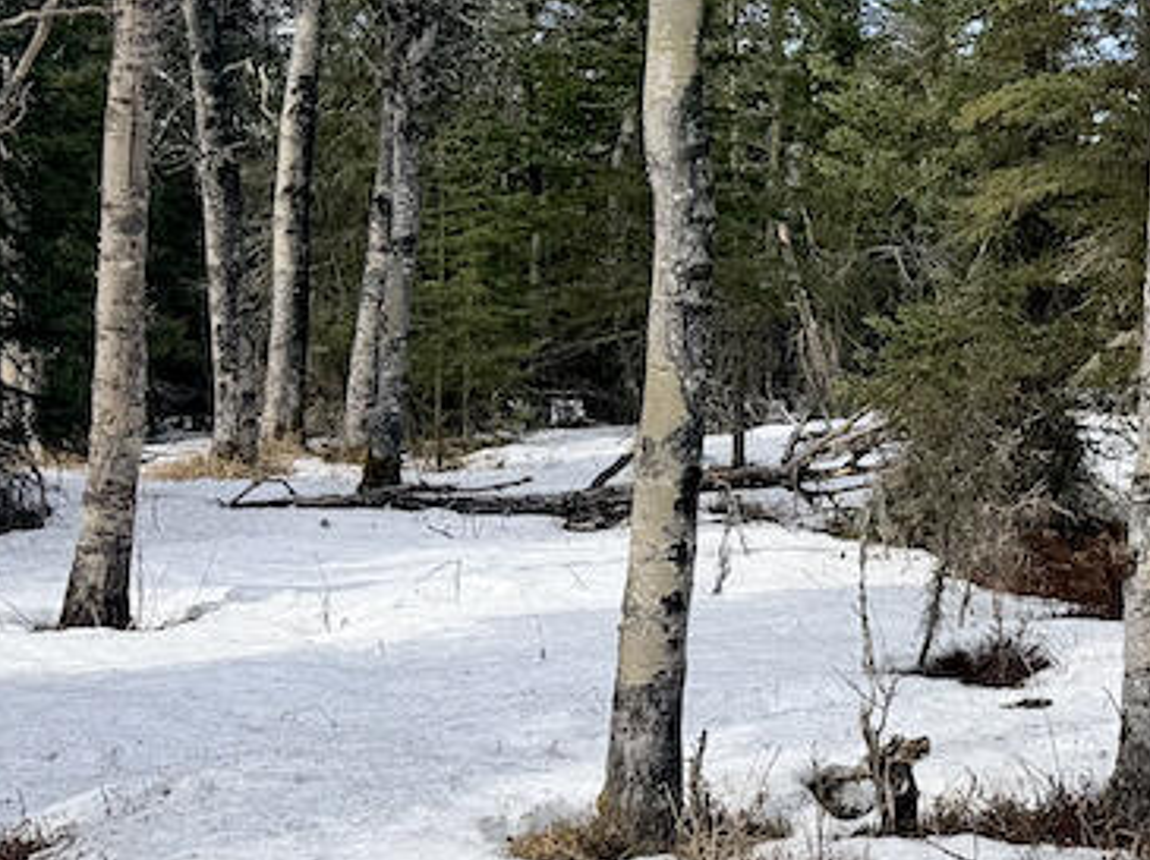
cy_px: 167
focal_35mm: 79
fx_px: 2622
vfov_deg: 18.5
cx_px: 1578
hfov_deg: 21.8
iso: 80
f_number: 1.78
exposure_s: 1/2801
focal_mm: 6.76
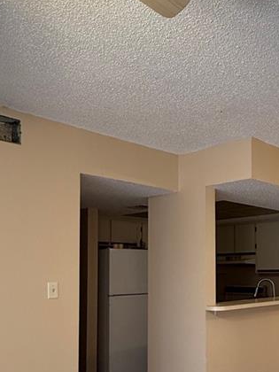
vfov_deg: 45.9
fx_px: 430
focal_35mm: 40
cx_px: 271
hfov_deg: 33.3
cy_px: 257
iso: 250
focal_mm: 2.22
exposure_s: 1/60
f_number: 2.2
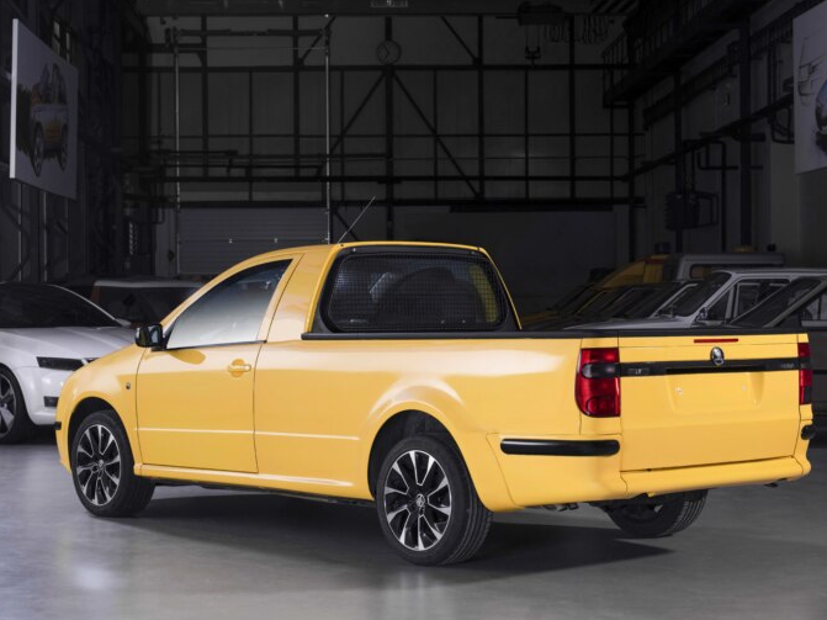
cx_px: 426
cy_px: 312
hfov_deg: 25.3
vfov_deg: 19.1
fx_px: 1839
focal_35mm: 77
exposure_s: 1.6
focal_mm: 70
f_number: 10
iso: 100
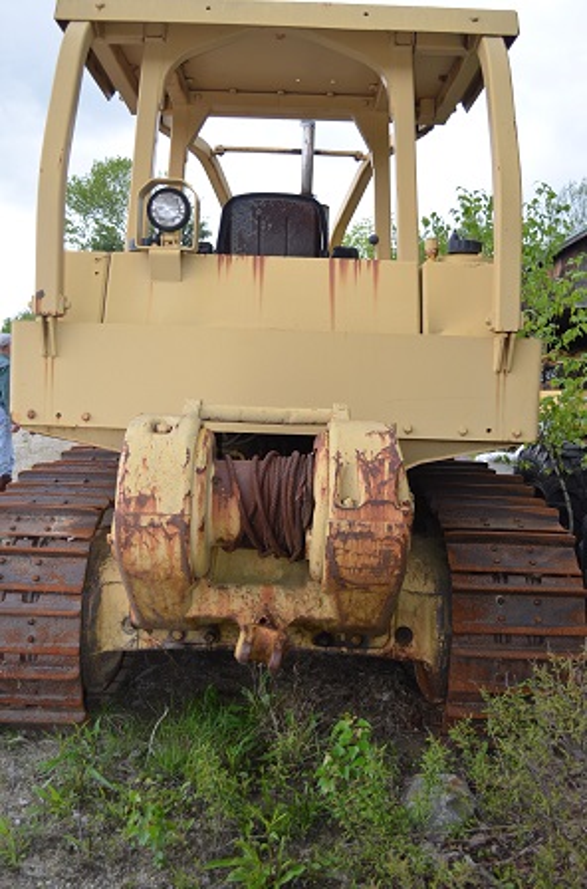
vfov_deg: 53.3
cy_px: 444
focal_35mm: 36
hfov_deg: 36.7
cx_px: 294
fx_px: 886
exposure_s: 1/200
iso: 110
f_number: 4
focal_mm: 24
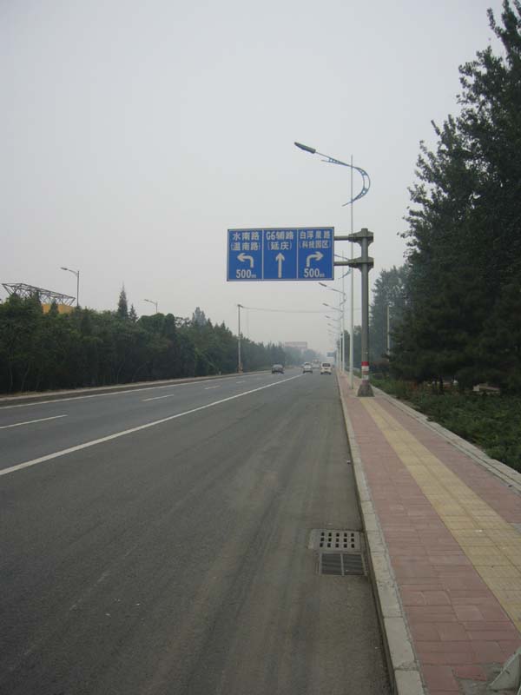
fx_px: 702
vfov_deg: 52.6
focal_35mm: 35
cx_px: 260
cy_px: 348
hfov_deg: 40.7
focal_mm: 5.8
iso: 50
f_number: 2.8
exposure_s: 1/800
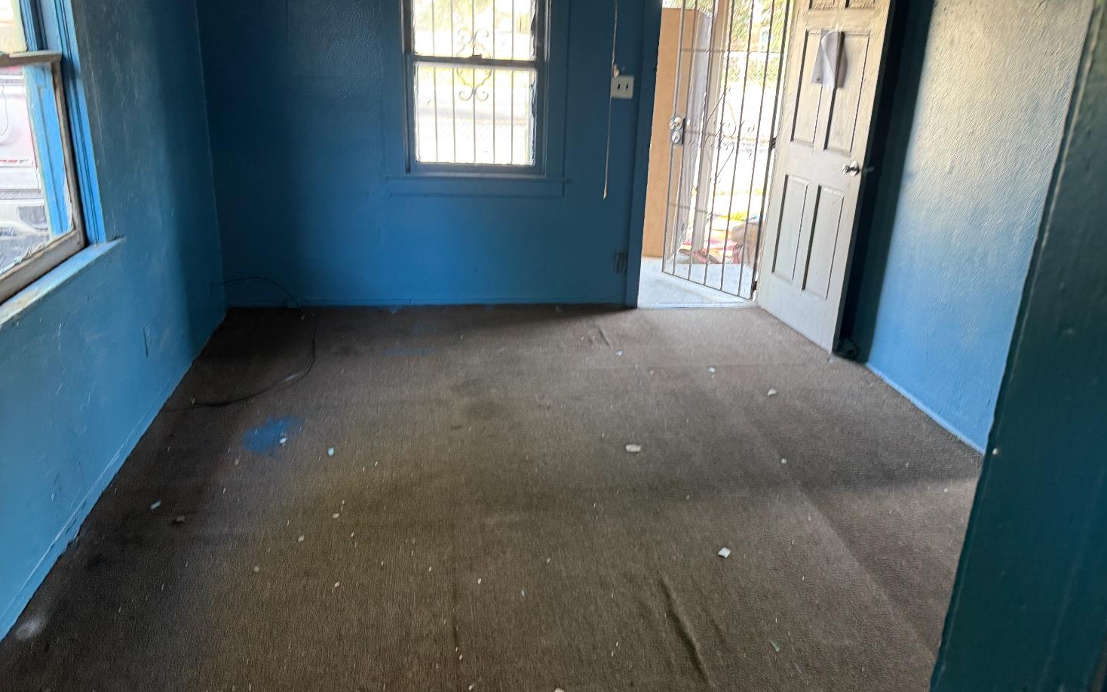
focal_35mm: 26
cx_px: 560
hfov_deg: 70.4
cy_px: 319
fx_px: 784
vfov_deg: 47.5
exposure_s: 1/60
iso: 320
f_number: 1.78
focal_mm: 6.76
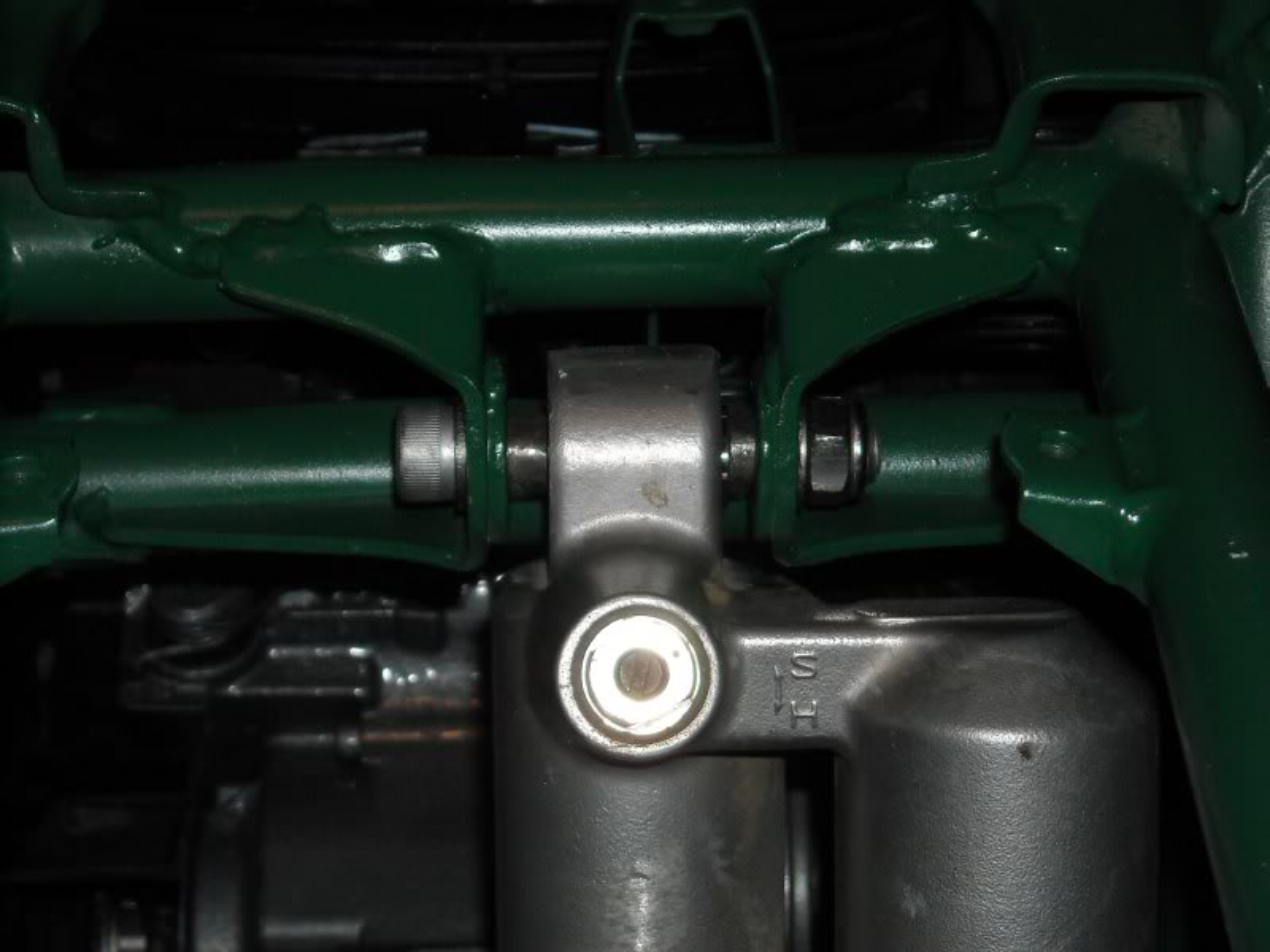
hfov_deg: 18.7
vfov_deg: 14.1
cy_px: 476
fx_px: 3852
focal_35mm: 105
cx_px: 635
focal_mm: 17.1
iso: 200
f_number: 4.7
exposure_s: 1/125
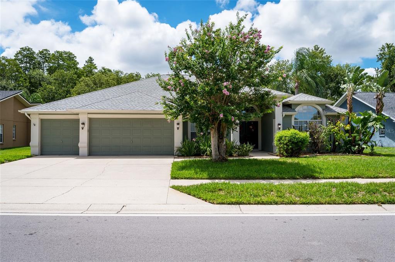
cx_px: 198
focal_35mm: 24
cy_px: 131
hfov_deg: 72.7
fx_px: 269
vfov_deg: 52.1
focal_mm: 24.5
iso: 250
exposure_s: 1/500
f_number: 11
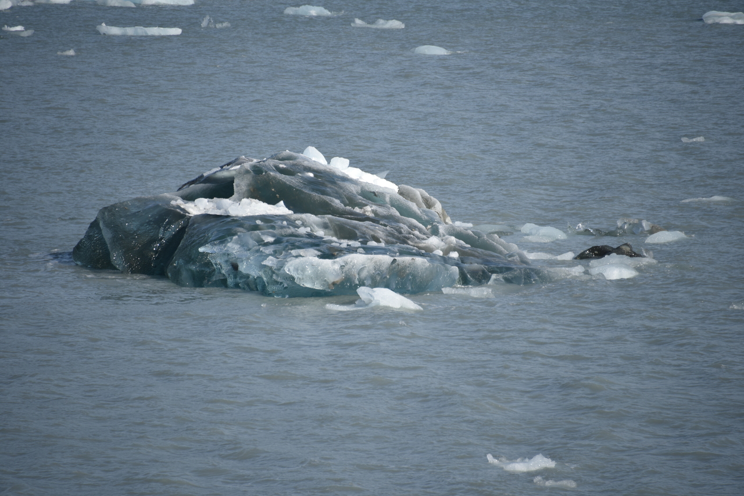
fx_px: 6201
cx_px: 372
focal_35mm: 300
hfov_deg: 6.9
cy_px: 248
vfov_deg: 4.6
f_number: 5.6
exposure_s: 1/640
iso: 100
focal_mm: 300
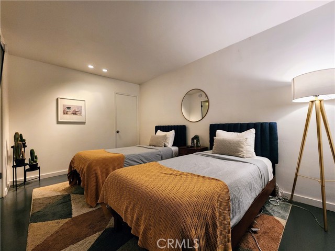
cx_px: 168
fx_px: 126
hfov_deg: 106.2
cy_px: 126
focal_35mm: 13
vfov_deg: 89.9
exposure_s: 1/30
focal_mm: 2.2
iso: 400
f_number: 2.2
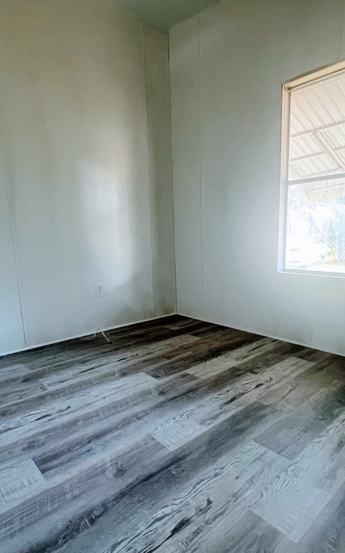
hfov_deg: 59.6
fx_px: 301
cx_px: 186
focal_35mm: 20
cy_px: 296
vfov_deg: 84.9
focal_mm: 1.57
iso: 400
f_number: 1.8
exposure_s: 1/60
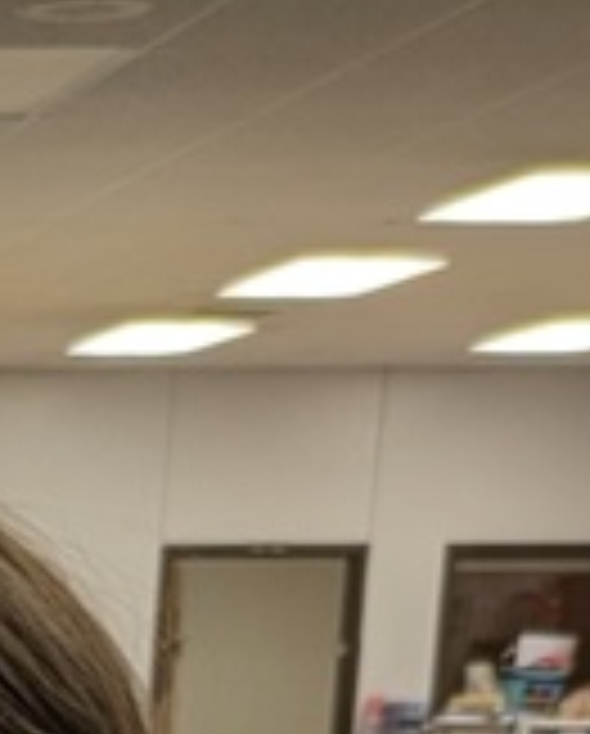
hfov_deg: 8.7
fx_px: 3330
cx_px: -1056
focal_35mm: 153
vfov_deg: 9.9
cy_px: 2107
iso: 40
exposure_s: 1/60
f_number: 1.89
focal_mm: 5.43
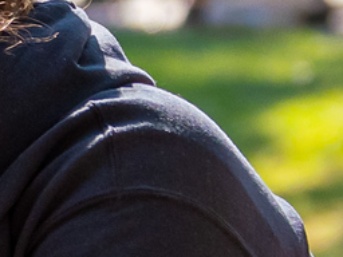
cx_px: -809
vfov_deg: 1.0
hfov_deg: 1.3
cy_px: 291
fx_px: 15220
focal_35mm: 1536
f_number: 3.5
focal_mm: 96
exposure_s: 1/1000
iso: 400
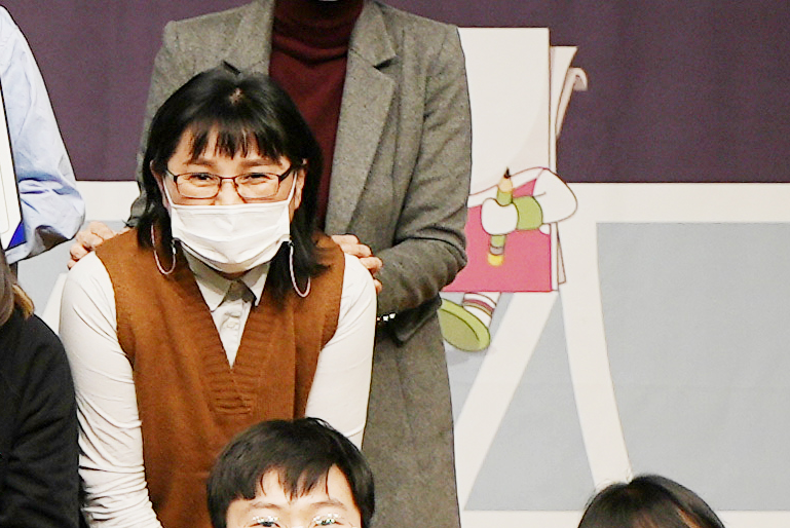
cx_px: -1171
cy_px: 33
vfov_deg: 6.1
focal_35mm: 226
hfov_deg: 8.3
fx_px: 4963
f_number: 2.8
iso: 320
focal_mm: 41
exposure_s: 1/160
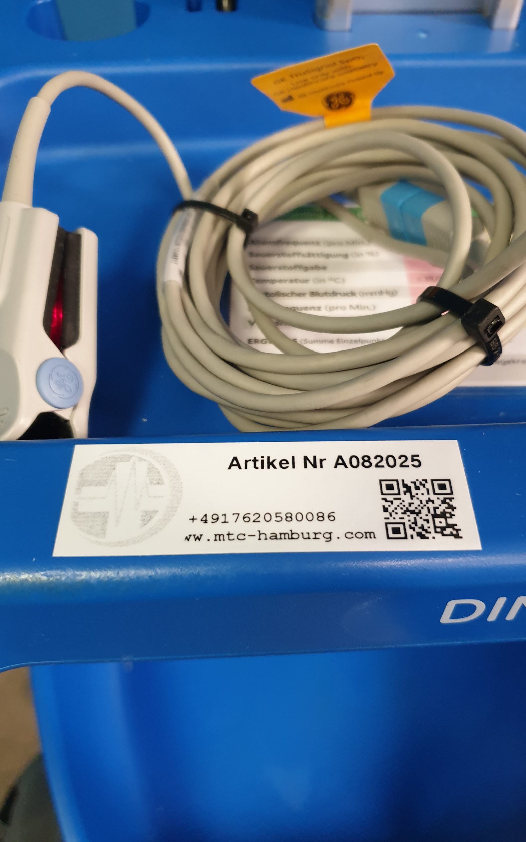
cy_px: 418
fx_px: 642
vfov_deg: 66.5
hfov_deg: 44.5
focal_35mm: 28
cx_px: 289
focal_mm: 4.3
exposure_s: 1/50
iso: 200
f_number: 1.5
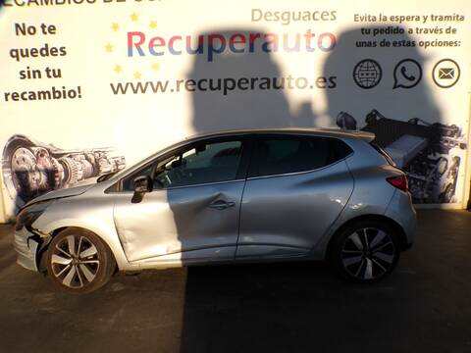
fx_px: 327
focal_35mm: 24
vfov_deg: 56.8
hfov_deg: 71.6
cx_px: 236
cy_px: 176
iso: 100
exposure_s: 1/400
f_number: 5.8
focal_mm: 4.3
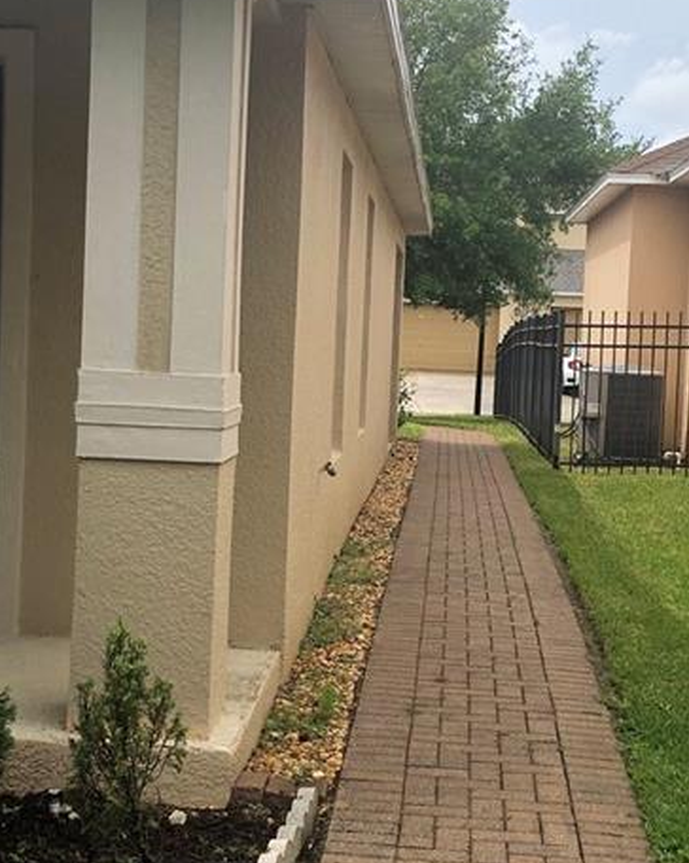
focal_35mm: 72
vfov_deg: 26.4
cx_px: 271
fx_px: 1838
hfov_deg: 21.2
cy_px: 411
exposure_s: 1/2088
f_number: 1.8
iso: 20
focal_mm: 3.99
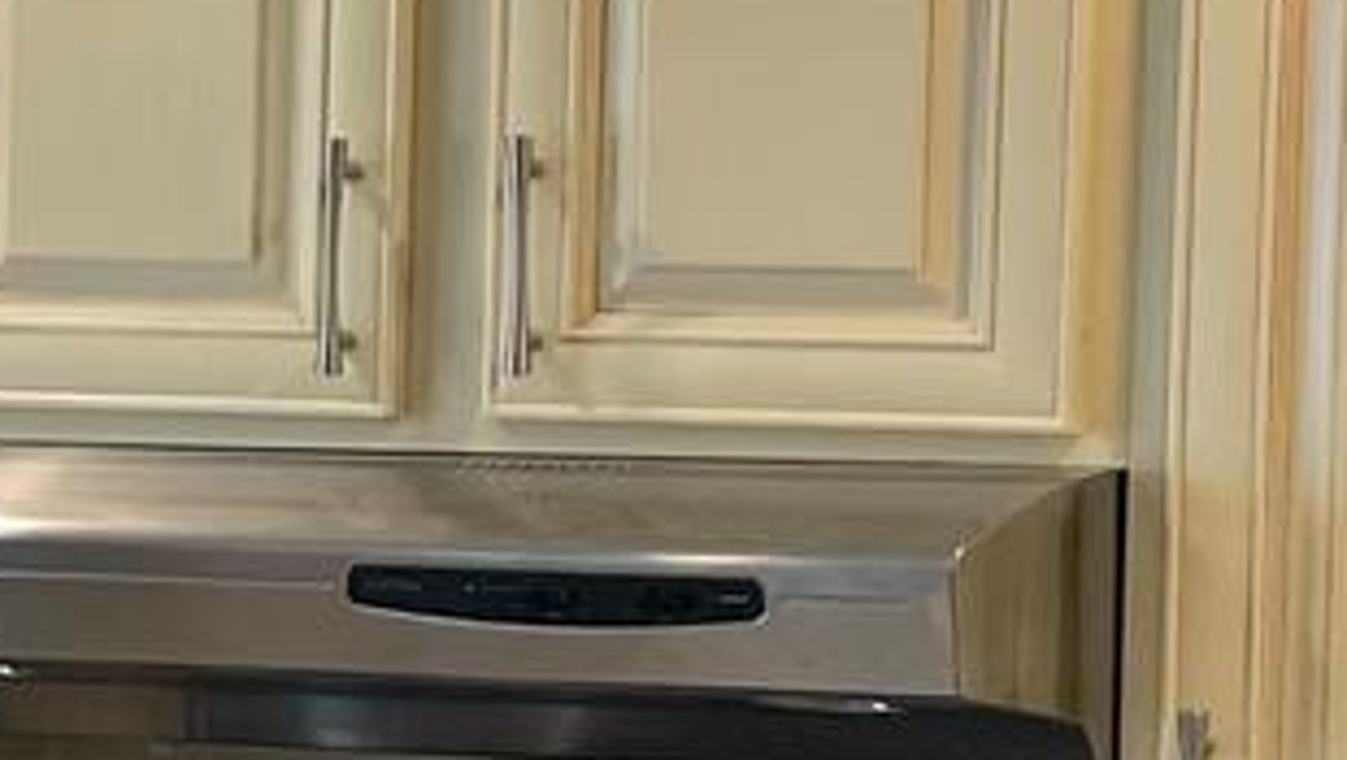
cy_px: 664
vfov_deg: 6.5
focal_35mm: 187
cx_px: -830
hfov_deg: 11.0
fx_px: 6685
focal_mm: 4.2
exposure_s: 1/120
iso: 100
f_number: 1.6
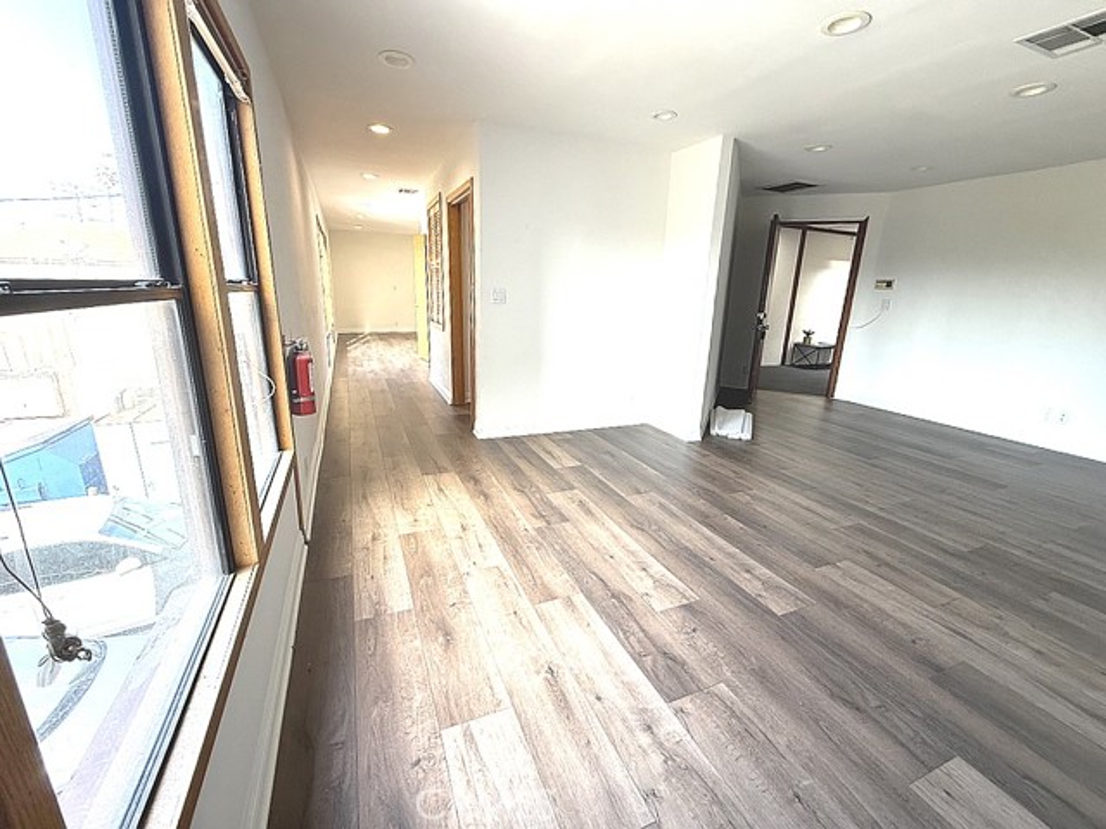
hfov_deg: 102.1
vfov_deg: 85.7
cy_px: 414
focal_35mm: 14
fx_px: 447
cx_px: 553
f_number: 2.2
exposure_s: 1/120
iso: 160
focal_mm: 2.22
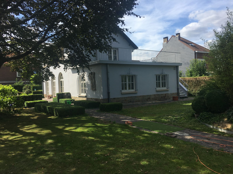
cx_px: 116
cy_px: 87
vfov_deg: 48.2
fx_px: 195
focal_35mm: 29
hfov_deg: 61.7
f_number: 2.2
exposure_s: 1/916
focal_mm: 4.15
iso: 25
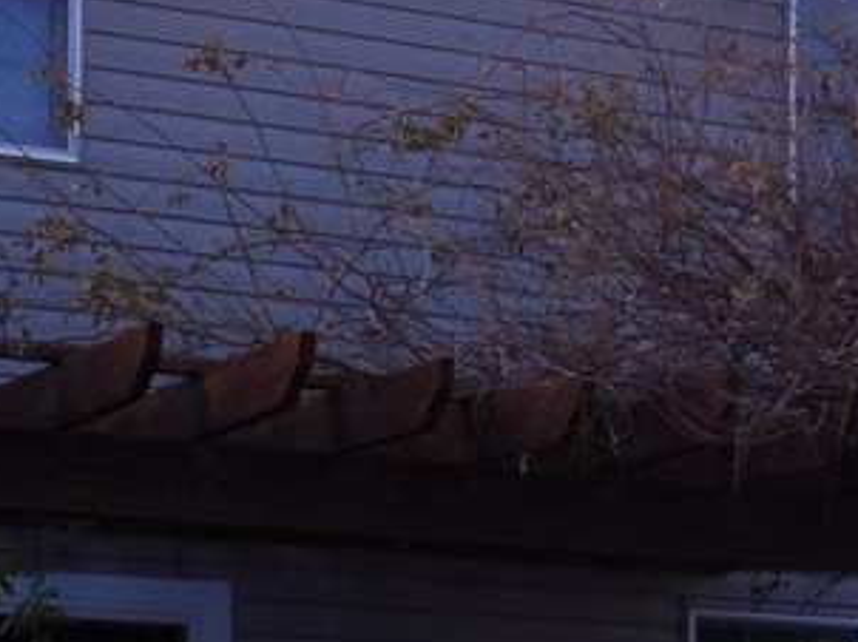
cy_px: 1082
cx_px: 1334
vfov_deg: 9.2
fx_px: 3839
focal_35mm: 155
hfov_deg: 12.1
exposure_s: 1/296
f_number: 2.8
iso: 80
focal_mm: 3.85
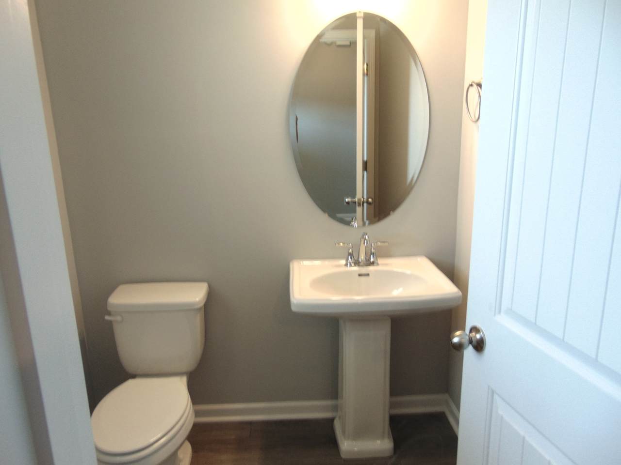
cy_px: 232
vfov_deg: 54.9
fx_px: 448
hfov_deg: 69.4
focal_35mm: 25
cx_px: 310
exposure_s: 1/30
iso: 80
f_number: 3
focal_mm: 4.5
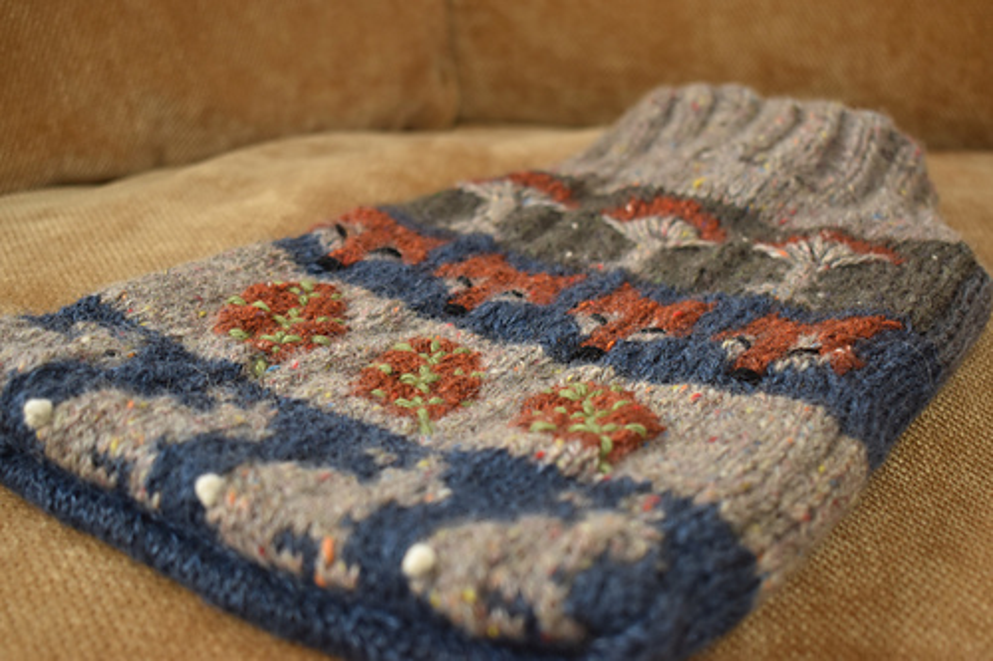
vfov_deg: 26.5
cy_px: 330
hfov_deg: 38.9
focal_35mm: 51
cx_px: 496
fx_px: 1406
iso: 320
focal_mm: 34
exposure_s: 1/60
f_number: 4.5
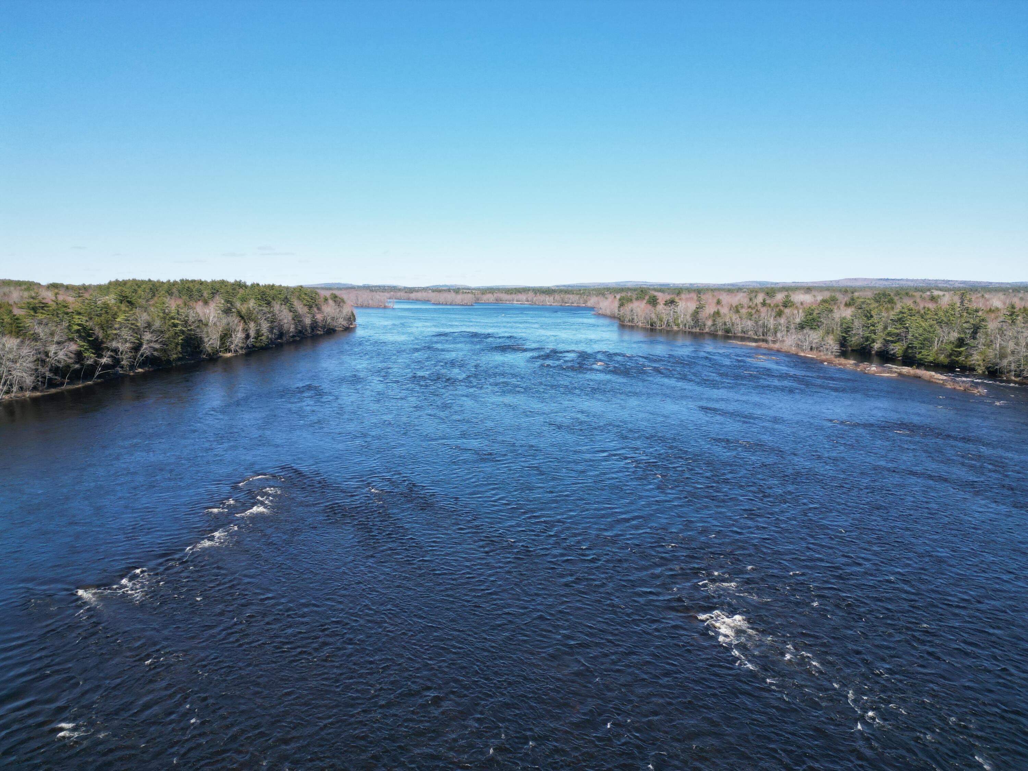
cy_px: 386
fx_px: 713
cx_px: 514
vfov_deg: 56.8
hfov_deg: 71.6
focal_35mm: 24
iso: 140
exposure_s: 1/2000
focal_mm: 6.72
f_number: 1.7
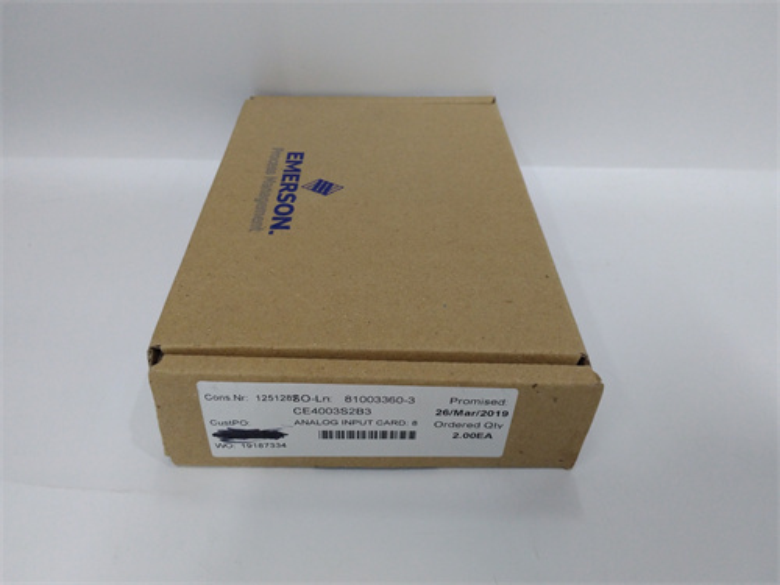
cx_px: 390
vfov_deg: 51.4
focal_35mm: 27
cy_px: 292
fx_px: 608
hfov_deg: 65.3
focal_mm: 3.79
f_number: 2
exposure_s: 1/33
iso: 246
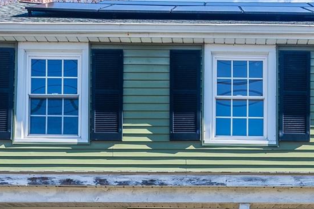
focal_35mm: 71
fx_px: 619
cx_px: 251
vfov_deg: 17.9
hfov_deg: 27.9
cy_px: 277
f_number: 6.3
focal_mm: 13
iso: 100
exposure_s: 1/160
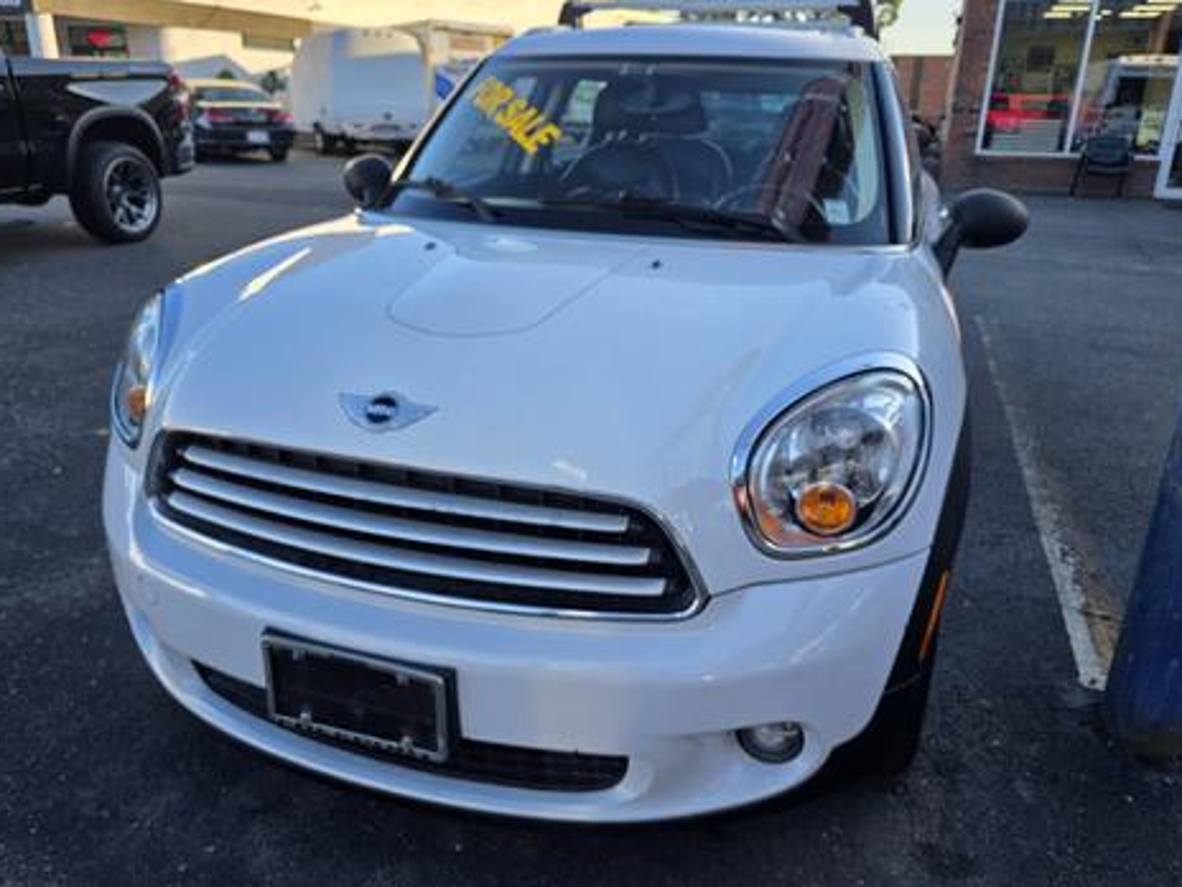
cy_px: 438
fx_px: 854
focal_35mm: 25
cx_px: 609
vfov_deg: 54.9
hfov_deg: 69.4
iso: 80
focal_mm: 6.3
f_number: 1.7
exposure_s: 1/1480
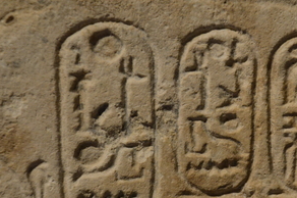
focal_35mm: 131
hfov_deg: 15.6
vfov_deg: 10.4
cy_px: 147
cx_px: 201
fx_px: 1080
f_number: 5
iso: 2500
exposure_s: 1/30
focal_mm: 58
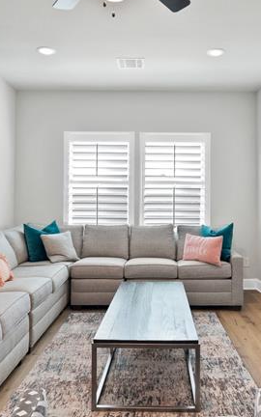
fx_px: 330
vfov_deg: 64.6
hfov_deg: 42.9
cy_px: 205
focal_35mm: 29
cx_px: 160
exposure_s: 1/10
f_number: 9
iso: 640
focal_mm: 12
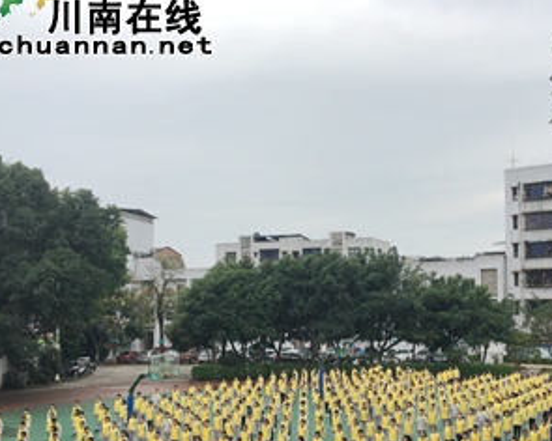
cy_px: 261
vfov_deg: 31.4
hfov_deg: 38.6
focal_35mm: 48
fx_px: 784
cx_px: 327
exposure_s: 1/306
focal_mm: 4.15
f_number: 2.2
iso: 25
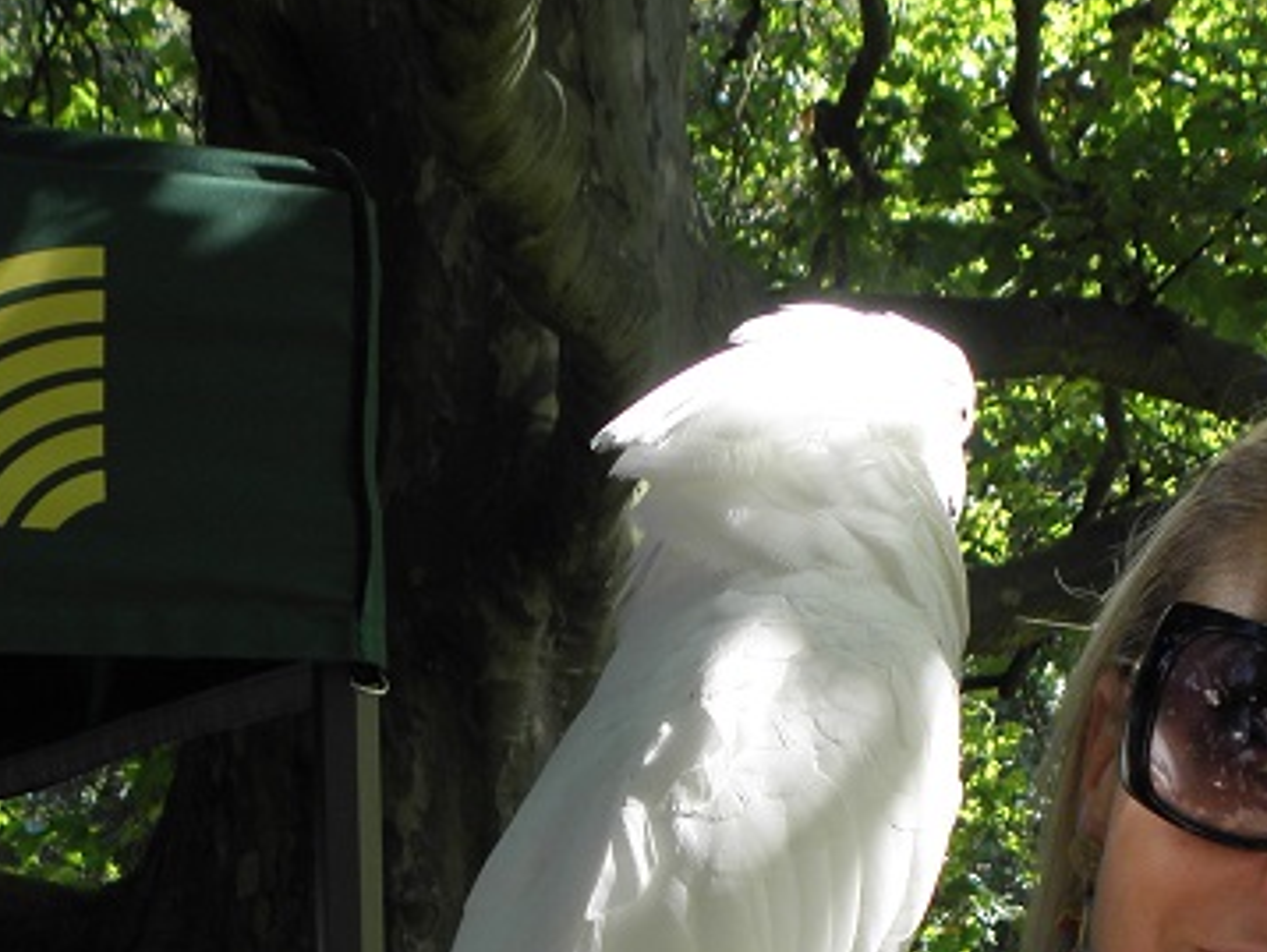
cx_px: 701
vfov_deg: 13.4
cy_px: 1271
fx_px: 3882
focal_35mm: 106
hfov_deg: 18.5
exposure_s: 1/100
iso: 64
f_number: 3.5
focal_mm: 6.85
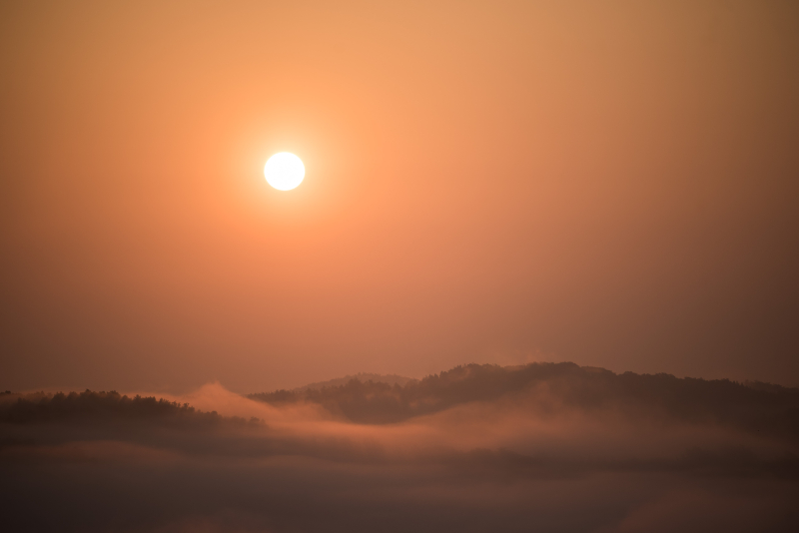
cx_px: 400
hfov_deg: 10.3
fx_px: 4440
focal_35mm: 200
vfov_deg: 6.9
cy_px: 266
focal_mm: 200
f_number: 4
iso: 100
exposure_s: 1/1000
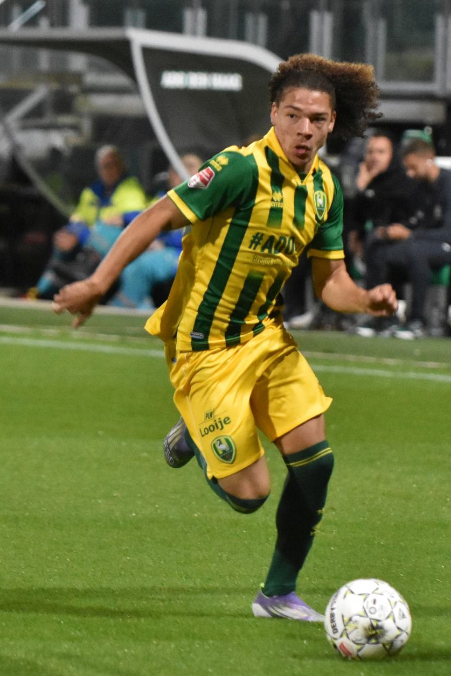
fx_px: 6466
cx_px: 80
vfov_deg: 6.0
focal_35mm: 344
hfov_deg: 4.0
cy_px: 343
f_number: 2.8
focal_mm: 150
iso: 3200
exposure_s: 1/640
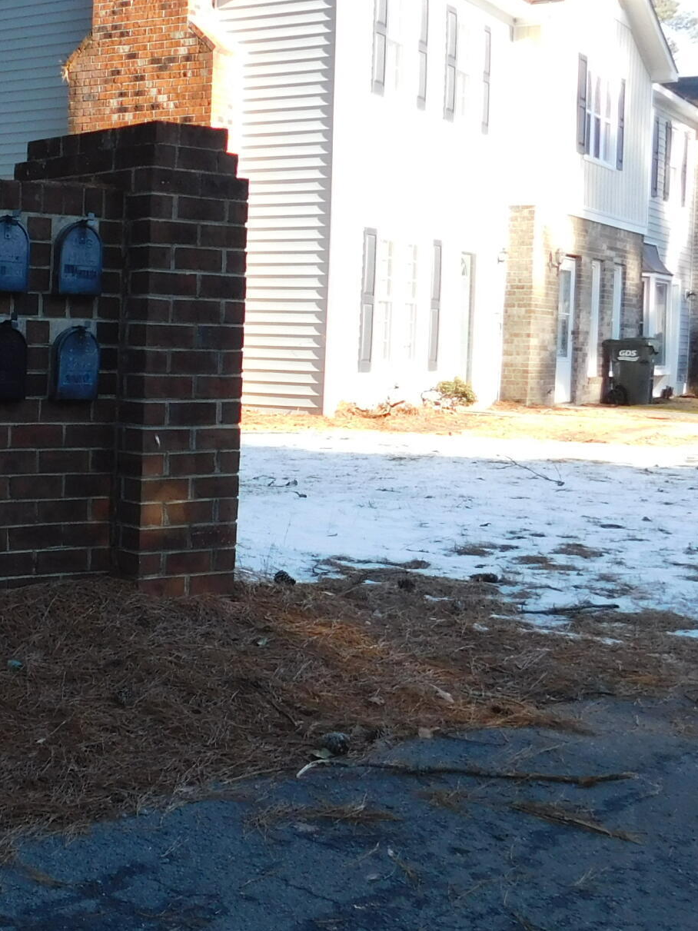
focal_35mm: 57
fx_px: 1533
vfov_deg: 33.8
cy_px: 414
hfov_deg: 23.9
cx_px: -78
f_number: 3
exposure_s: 1/320
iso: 125
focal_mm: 4
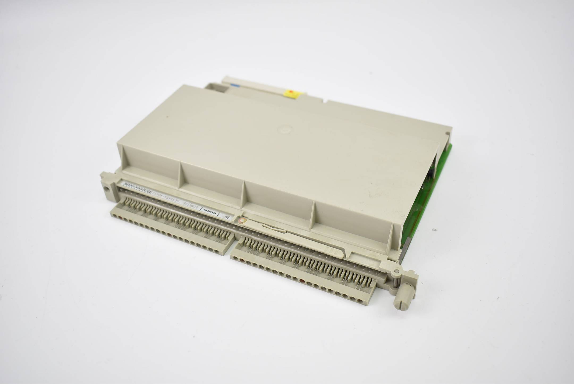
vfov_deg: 36.9
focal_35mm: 36
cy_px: 192
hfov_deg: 53.1
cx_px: 287
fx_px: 574
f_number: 3.8
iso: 100
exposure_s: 1/50
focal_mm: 24
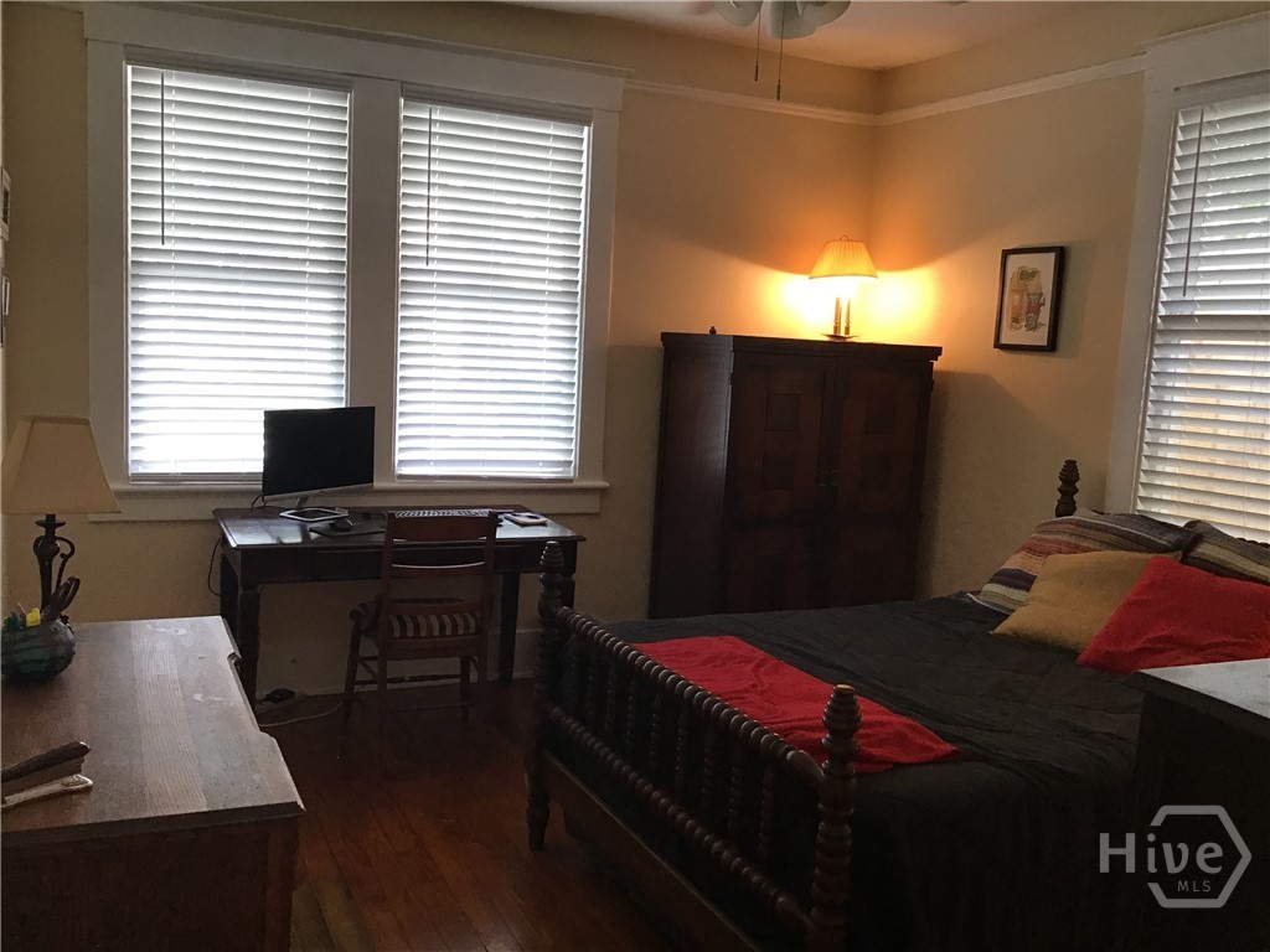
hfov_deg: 58.4
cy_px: 476
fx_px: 1137
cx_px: 635
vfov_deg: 45.4
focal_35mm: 31
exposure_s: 1/30
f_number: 2.4
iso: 50
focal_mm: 3.3
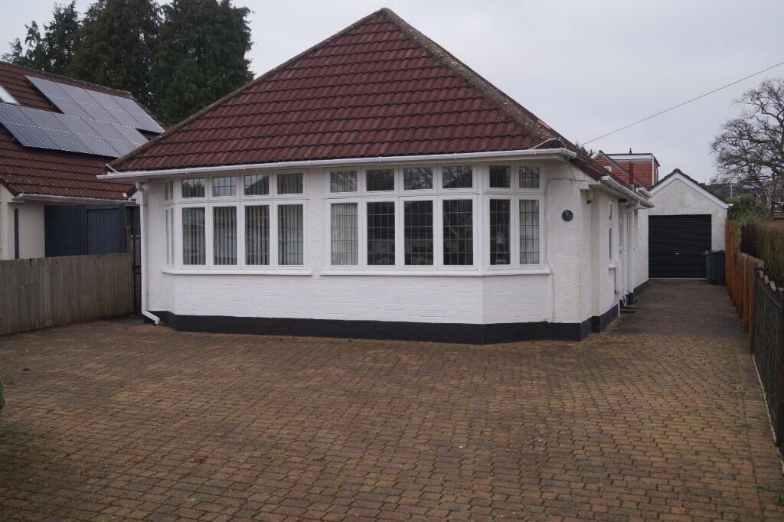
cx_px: 392
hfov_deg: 53.1
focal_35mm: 36
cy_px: 261
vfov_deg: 36.8
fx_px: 784
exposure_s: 1/200
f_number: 4
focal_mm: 24
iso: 100
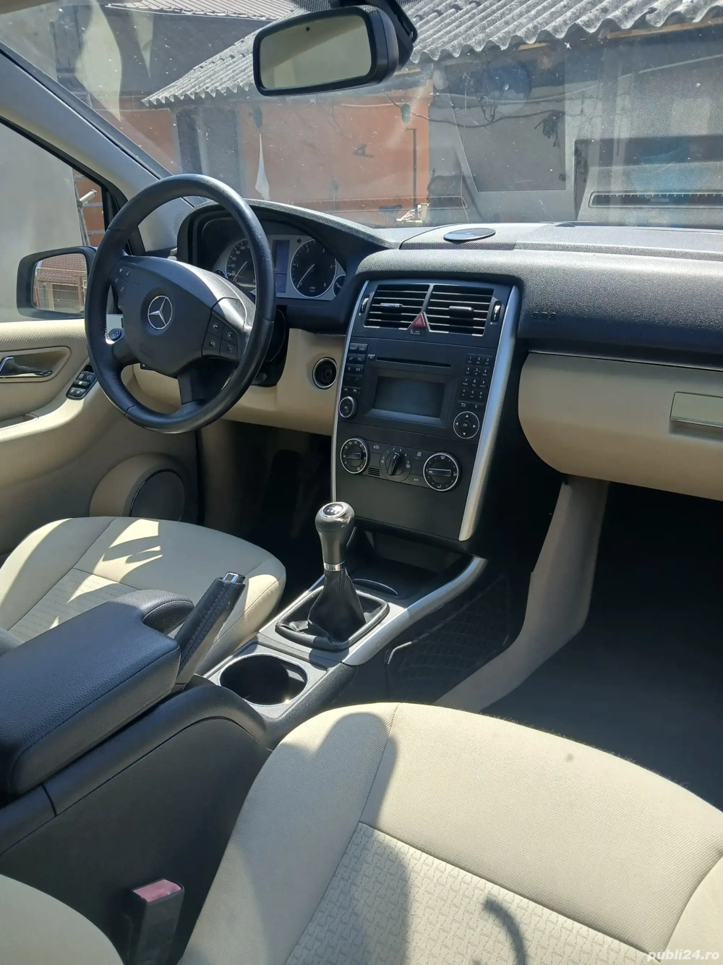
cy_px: 482
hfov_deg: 53.0
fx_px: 724
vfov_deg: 67.3
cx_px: 362
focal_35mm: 26
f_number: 1.8
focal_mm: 3.98
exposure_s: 1/160
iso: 20
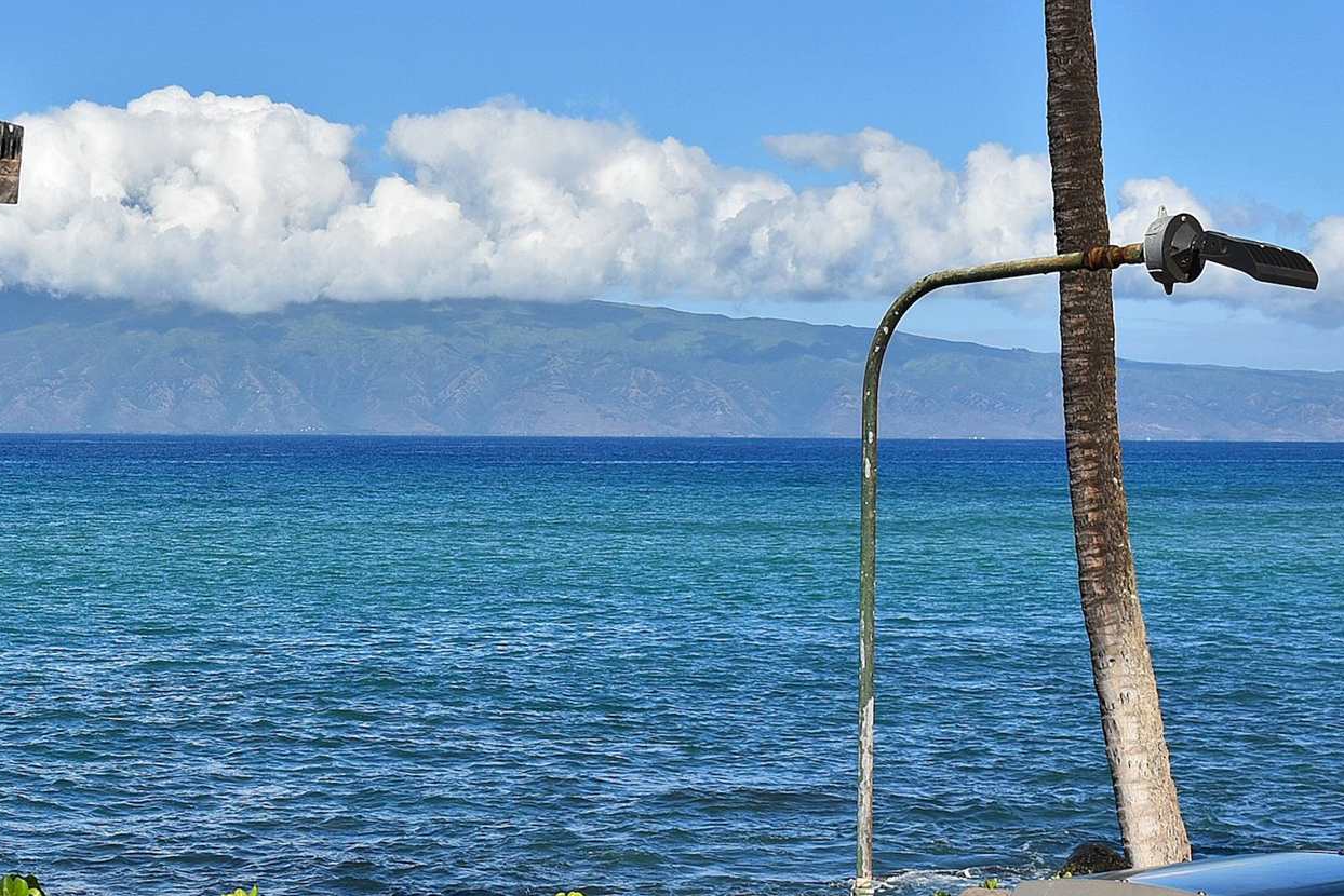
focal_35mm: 79
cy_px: 638
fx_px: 2950
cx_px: 311
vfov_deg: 17.2
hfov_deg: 25.3
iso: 100
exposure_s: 1/200
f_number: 13
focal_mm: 32
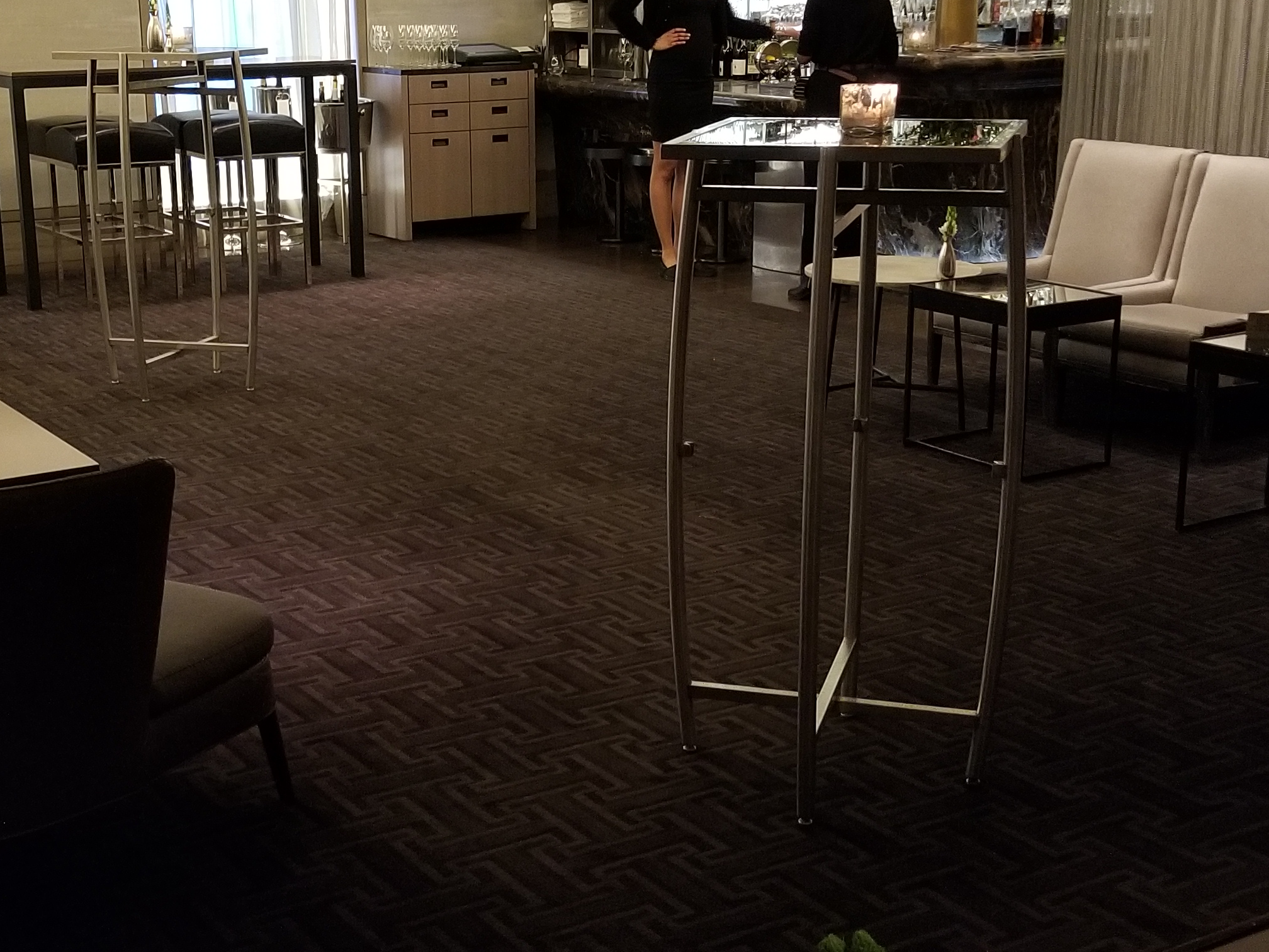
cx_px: 498
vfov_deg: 28.0
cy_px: 541
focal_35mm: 52
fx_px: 1906
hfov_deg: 36.7
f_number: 1.7
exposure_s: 1/10
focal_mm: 4.25
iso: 320
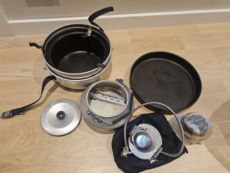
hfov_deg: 71.6
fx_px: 159
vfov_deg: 56.8
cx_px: 111
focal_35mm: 24
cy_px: 87
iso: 320
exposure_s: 1/100
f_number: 1.8
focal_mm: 5.4
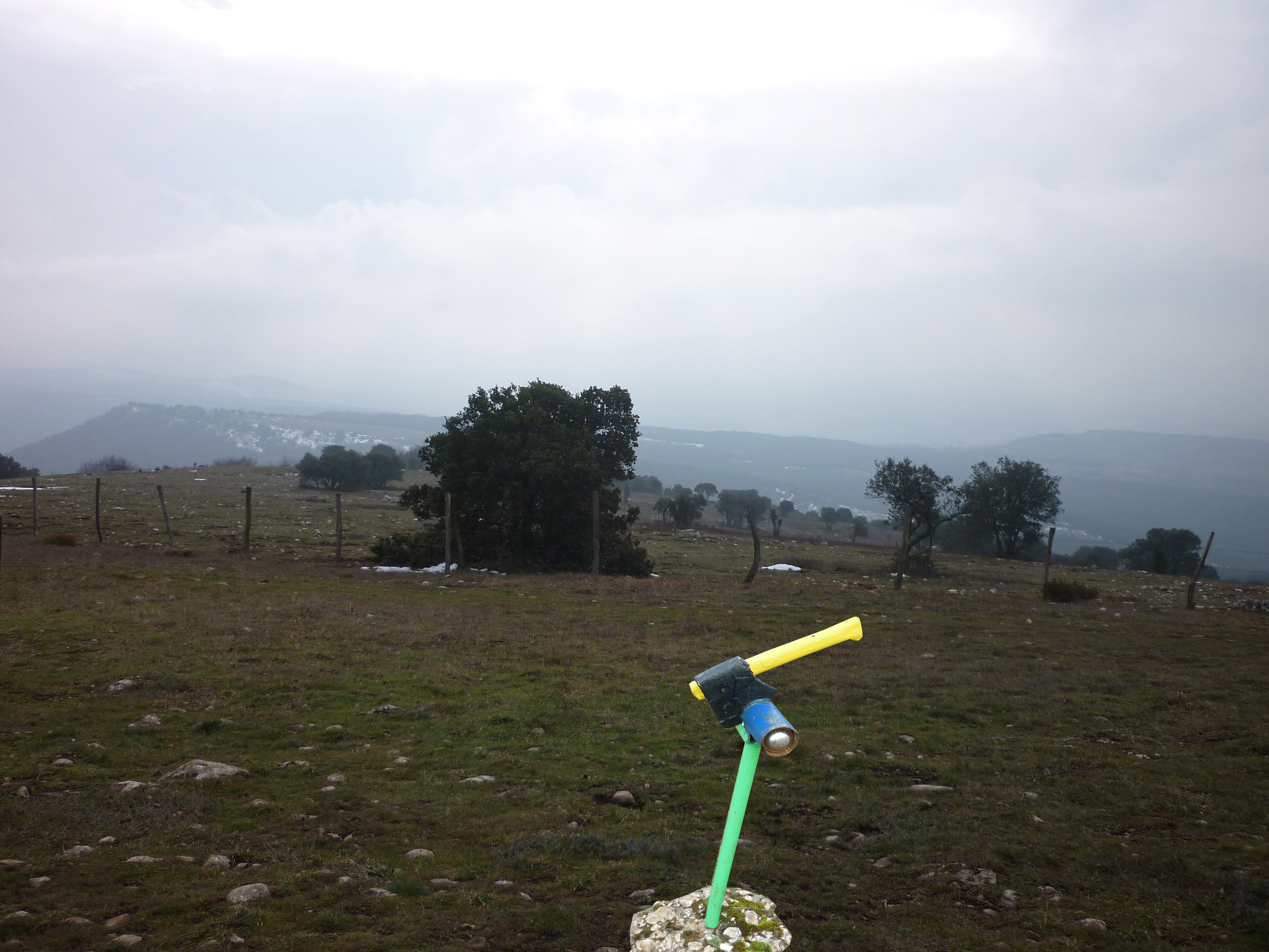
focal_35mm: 33
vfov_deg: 42.9
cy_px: 476
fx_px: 1210
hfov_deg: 55.4
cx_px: 634
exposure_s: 1/800
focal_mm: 5.5
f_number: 2.8
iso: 80
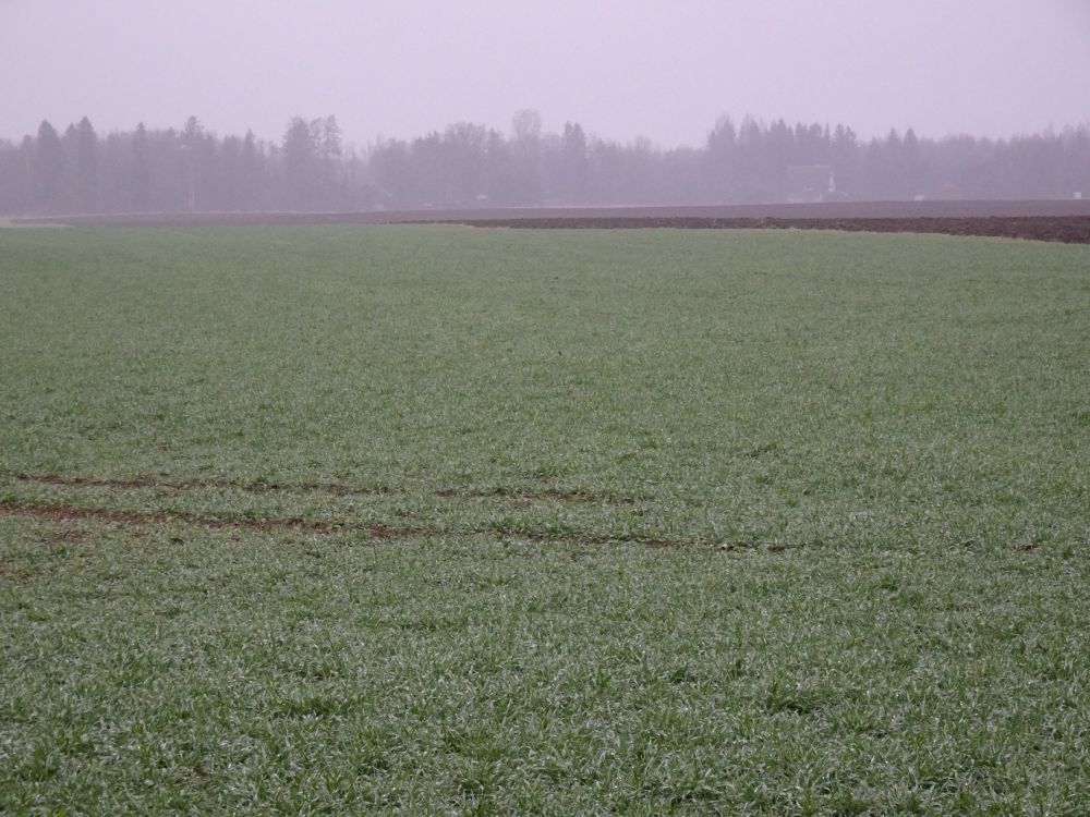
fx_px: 4345
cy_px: 408
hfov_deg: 14.3
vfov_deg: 10.7
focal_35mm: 138
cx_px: 545
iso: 800
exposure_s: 1/60
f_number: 5.6
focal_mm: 21.87
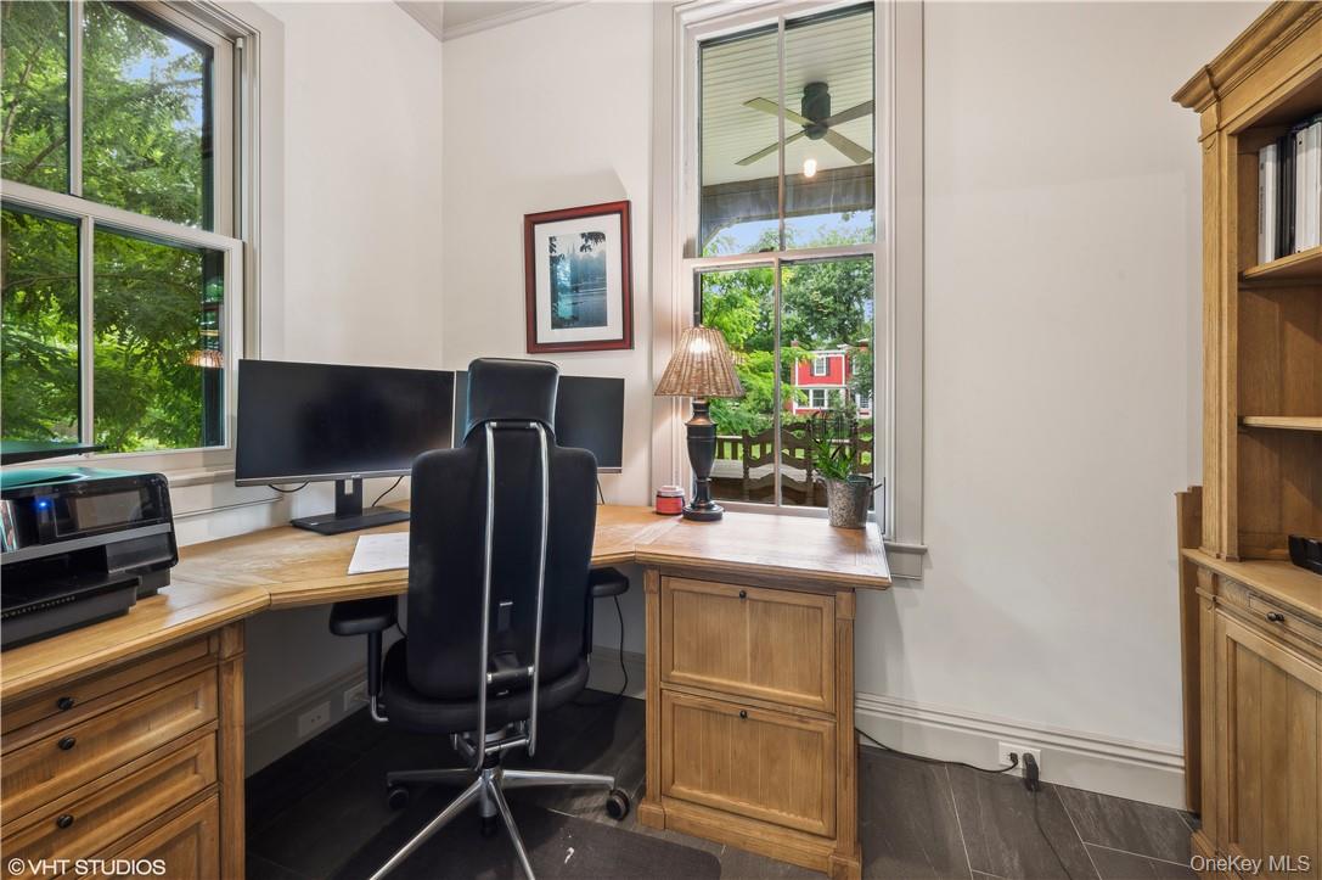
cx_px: 661
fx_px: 514
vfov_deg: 81.1
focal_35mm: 14
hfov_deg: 104.3
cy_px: 440
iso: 200
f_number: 11
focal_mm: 14
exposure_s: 1/1.67
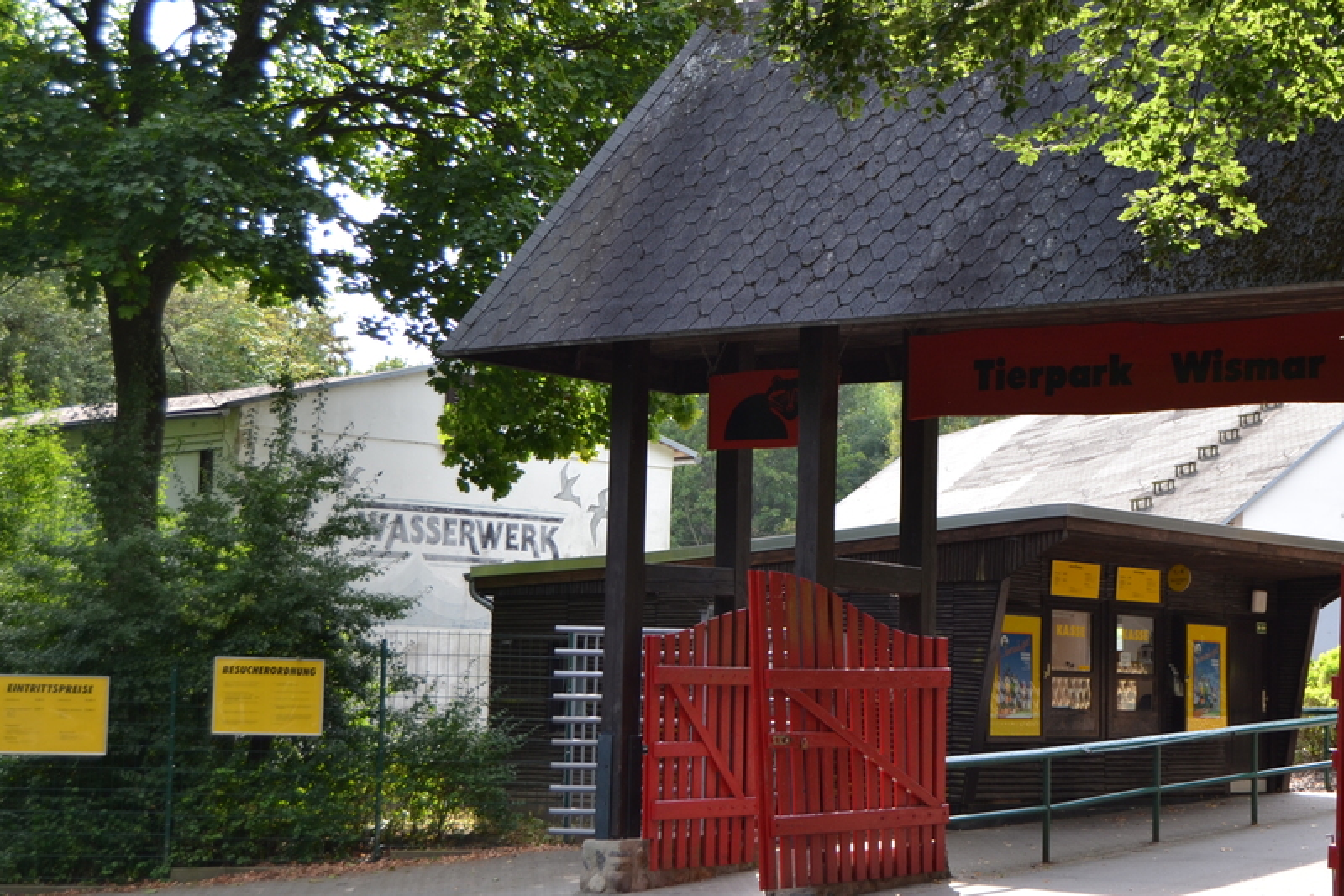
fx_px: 2603
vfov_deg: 19.5
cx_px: 907
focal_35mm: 70
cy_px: 397
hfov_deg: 28.7
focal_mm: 31
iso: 125
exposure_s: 1/125
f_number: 5.6
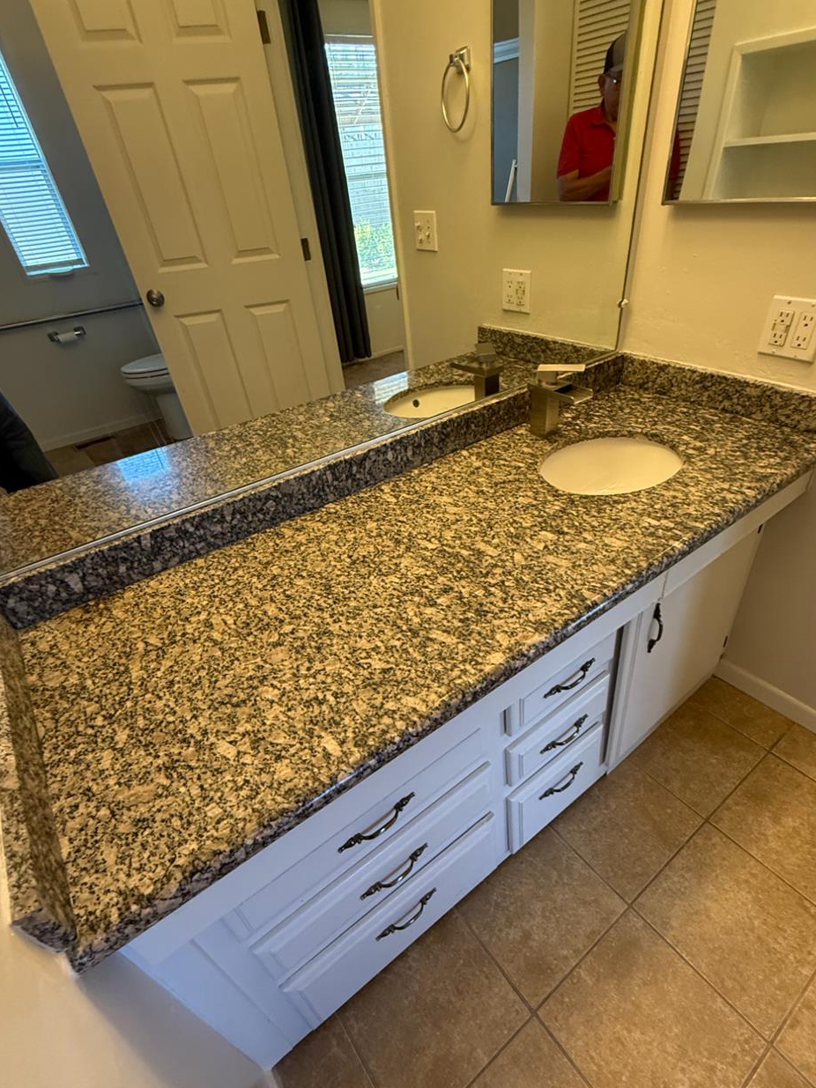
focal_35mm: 17
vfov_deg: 90.8
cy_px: 589
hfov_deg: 74.7
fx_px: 534
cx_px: 428
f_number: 2.2
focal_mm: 2.22
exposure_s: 1/60
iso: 320
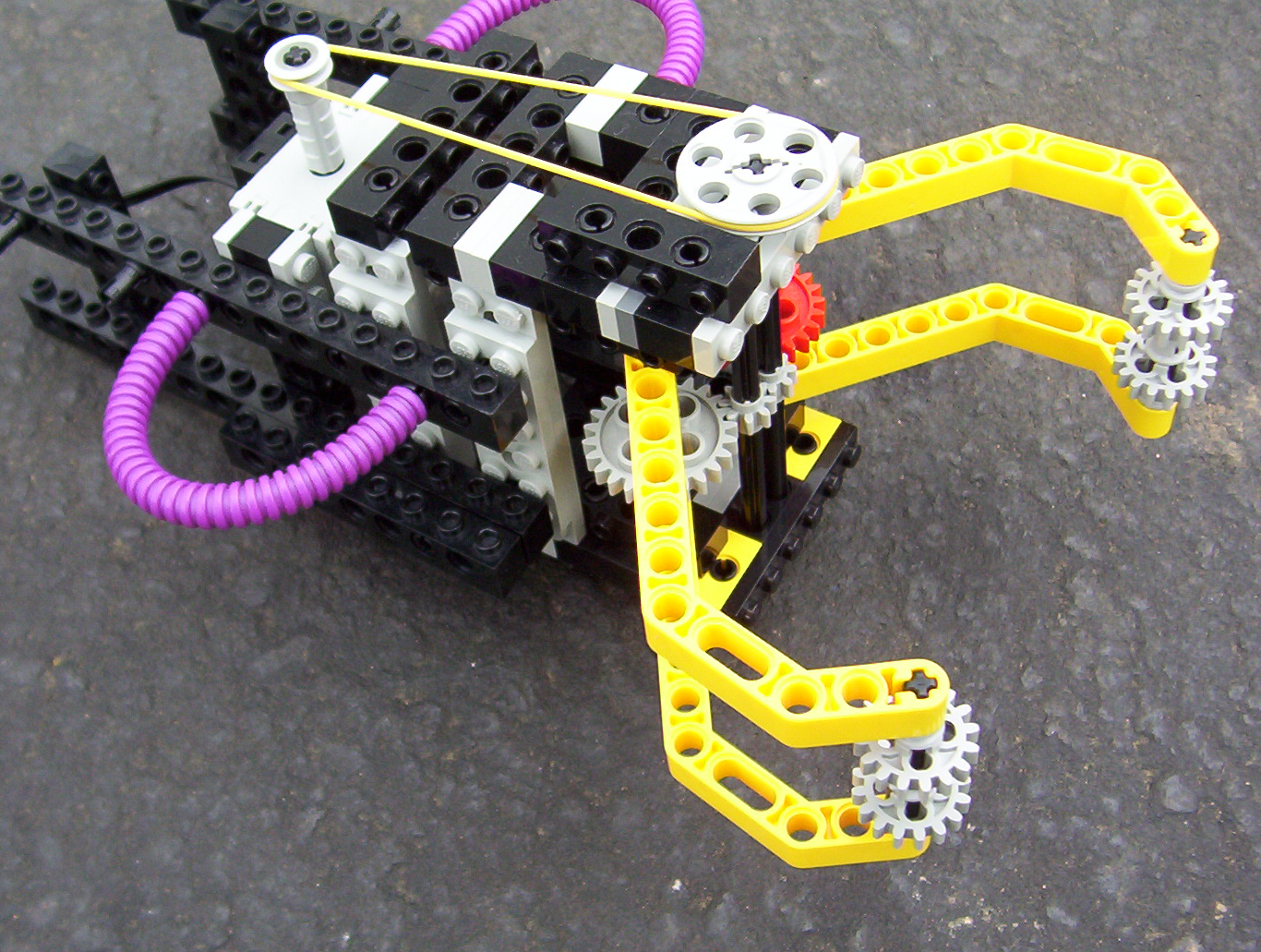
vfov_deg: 33.7
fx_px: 1570
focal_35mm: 43
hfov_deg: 43.6
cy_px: 455
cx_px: 522
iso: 100
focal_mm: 5.54
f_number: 2.76
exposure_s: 1/372
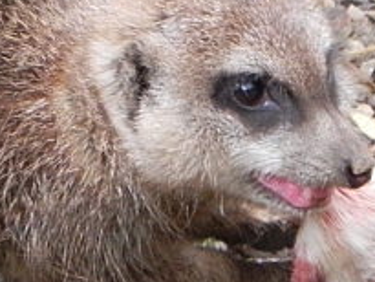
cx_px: -13
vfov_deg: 1.1
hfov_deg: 1.5
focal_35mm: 1317
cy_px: 176
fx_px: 14276
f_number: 5
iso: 400
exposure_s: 1/113
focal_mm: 59.9
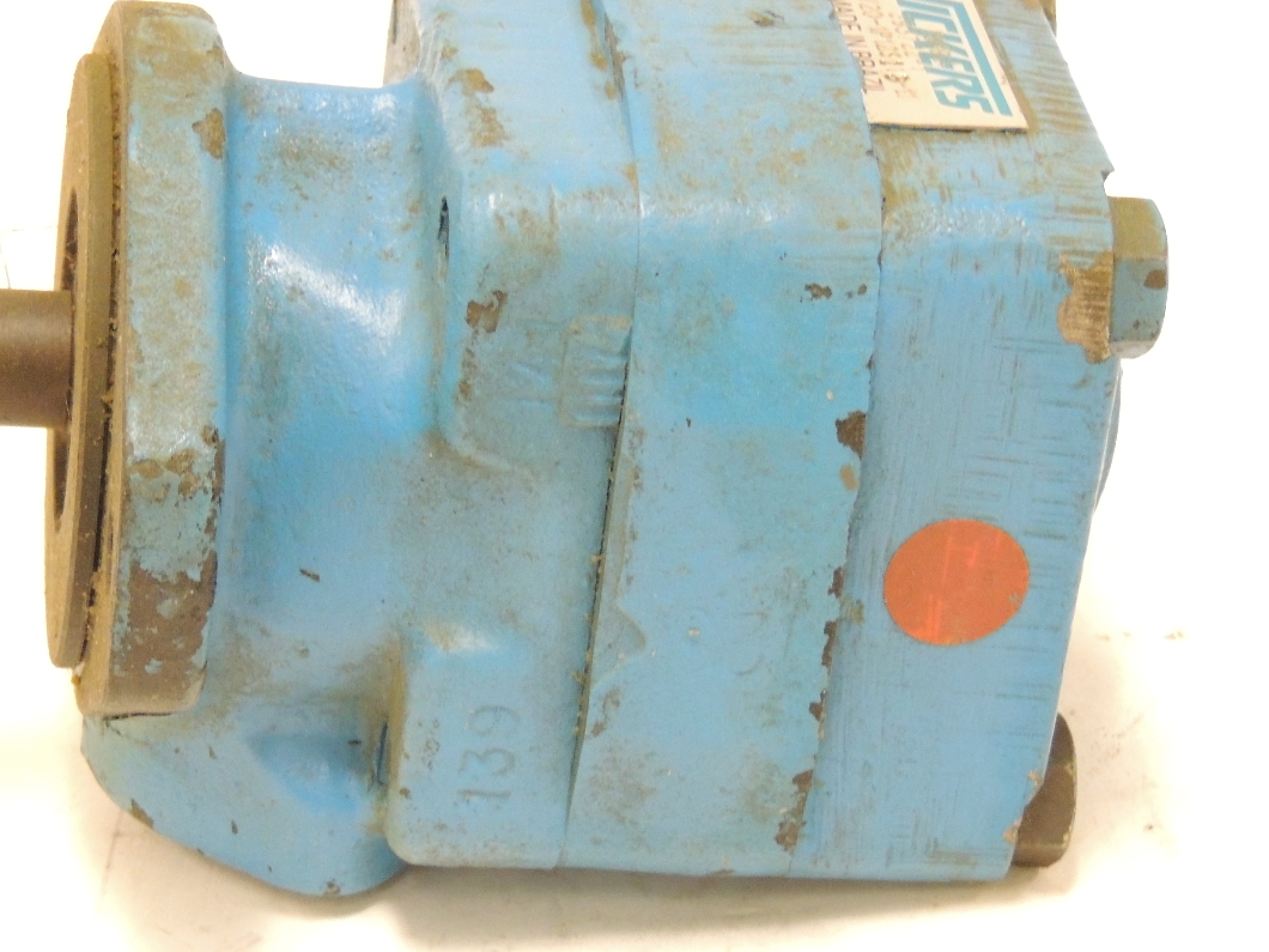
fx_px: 5536
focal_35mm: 151
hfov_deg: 13.1
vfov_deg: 9.8
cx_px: 417
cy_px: 472
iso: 800
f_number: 4.1
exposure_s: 1/13
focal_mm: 17.8
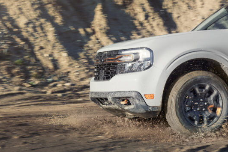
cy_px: 18
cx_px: 248
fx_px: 868
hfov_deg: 14.6
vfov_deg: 10.0
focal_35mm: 137
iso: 100
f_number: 9
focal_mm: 38
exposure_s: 1/80
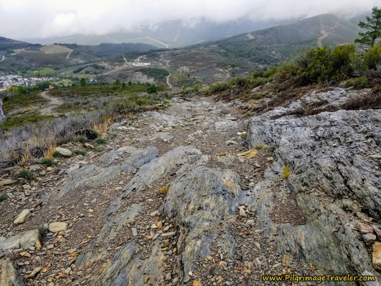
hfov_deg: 67.3
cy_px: 143
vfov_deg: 53.1
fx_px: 286
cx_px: 190
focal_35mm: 26
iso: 50
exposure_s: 1/602
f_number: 1.7
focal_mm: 4.3
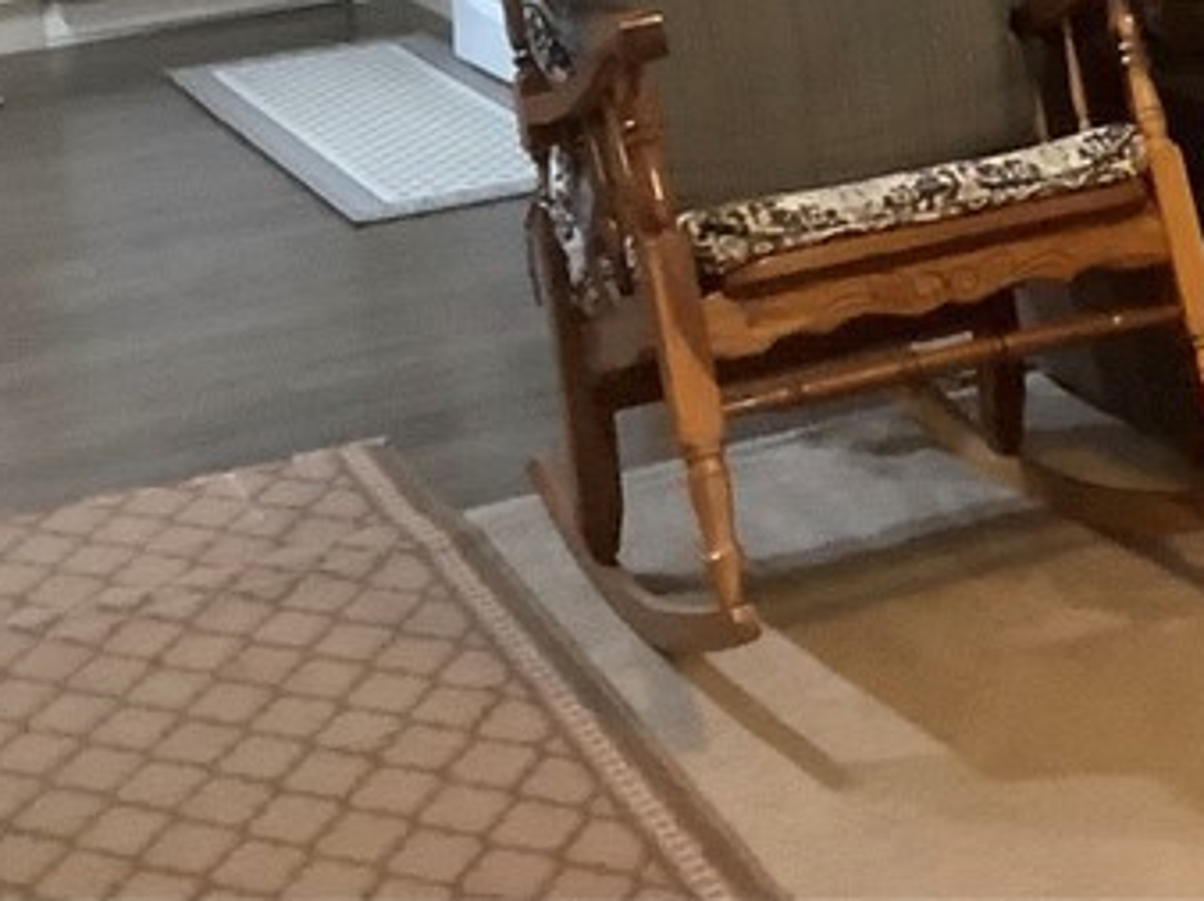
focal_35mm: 94
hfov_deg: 19.8
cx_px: 1403
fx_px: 3267
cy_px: -463
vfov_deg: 14.6
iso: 500
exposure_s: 1/30
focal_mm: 3.3
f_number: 2.4
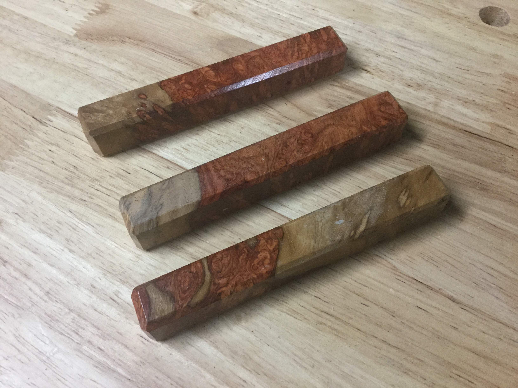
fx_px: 464
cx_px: 259
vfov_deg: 45.4
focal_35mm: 31
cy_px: 194
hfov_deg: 58.4
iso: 125
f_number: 2.4
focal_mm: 3.3
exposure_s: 1/30
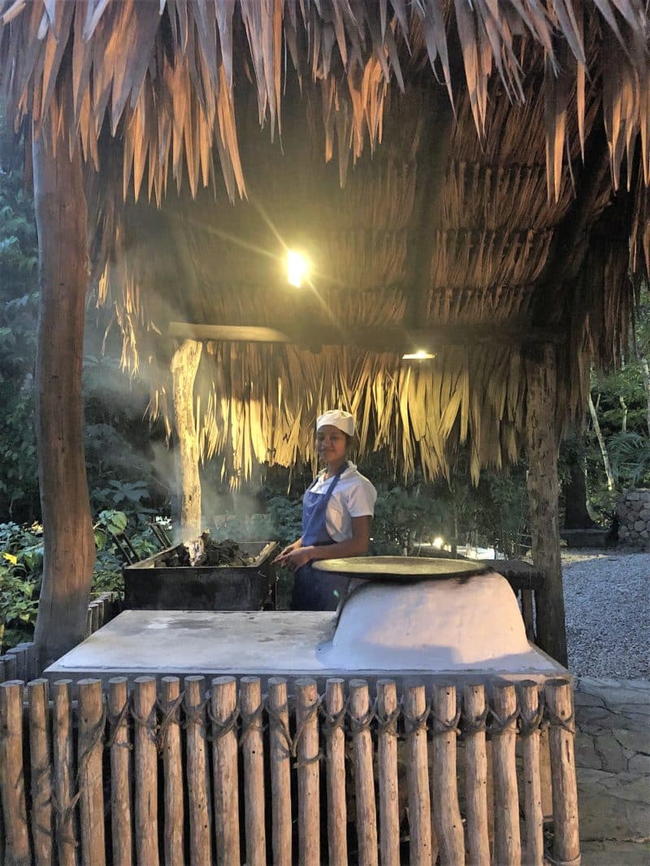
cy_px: 433
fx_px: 701
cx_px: 325
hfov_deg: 49.7
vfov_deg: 63.4
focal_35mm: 28
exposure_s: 1/4
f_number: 1.8
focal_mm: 3.99
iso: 200
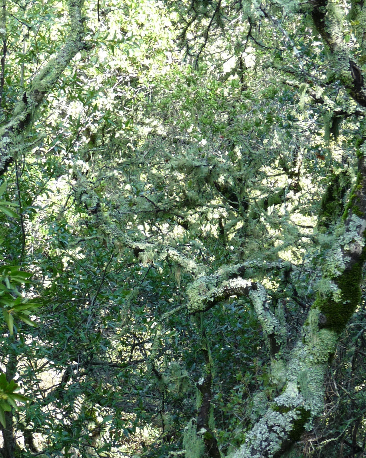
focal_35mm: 156
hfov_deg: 9.9
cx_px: 191
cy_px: 324
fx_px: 2113
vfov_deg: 12.3
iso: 100
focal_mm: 12.4
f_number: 3.4
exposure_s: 1/50
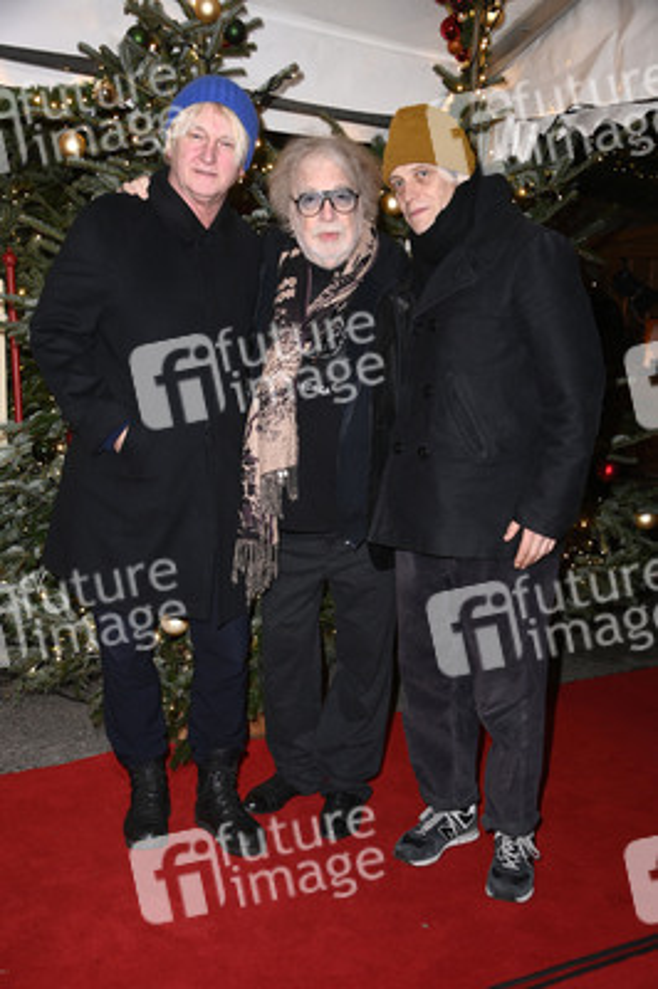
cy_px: 494
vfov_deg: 48.5
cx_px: 329
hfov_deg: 33.3
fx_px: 1098
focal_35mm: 40
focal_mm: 40
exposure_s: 1/250
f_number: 5.6
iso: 1250
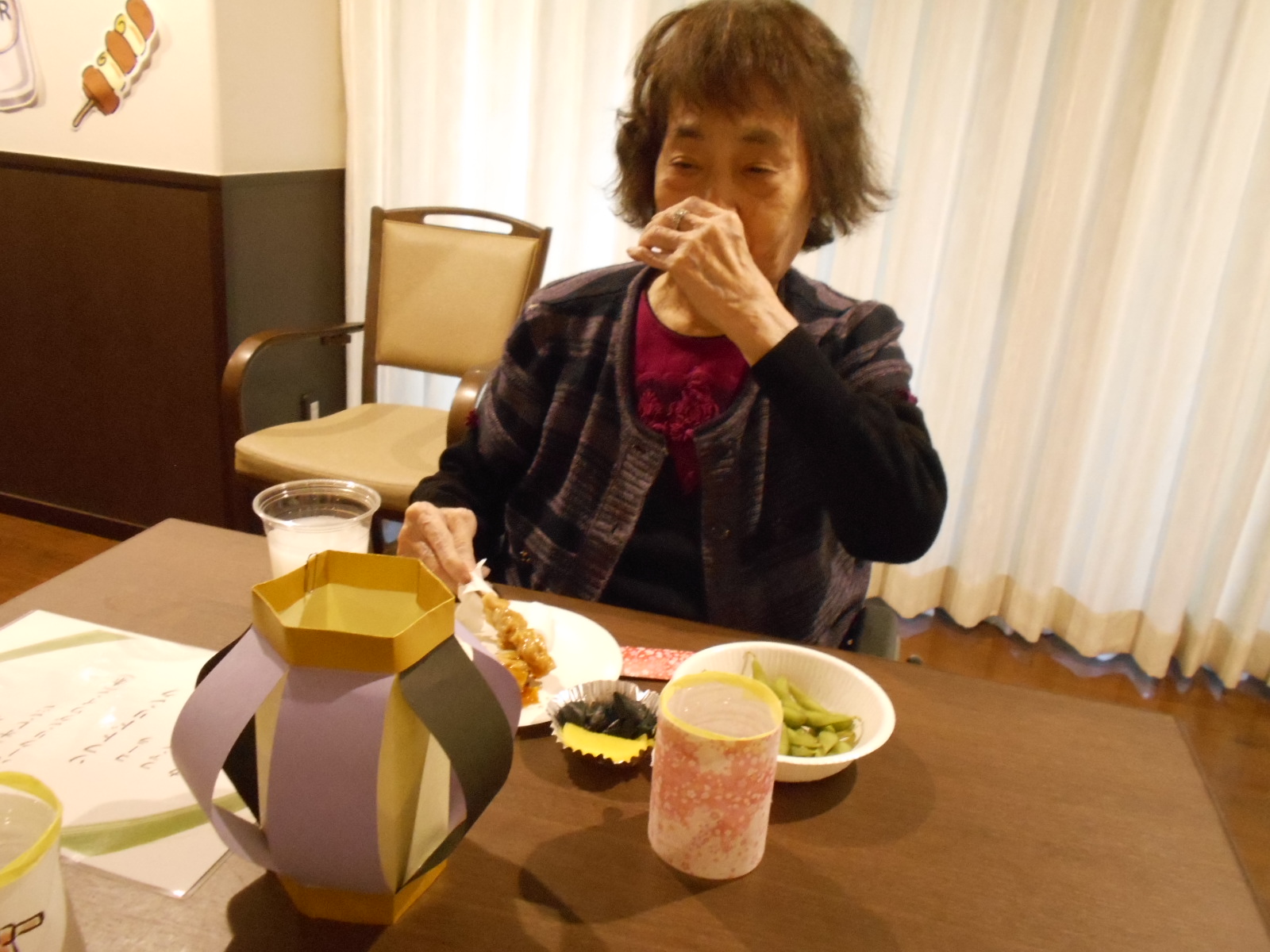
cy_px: 476
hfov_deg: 67.3
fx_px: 954
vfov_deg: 53.1
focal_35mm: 26
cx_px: 635
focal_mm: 4.6
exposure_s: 1/40
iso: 800
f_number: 3.2
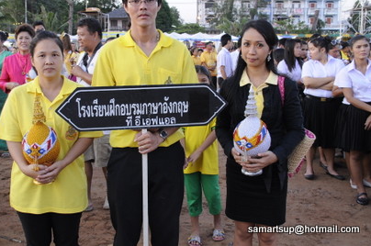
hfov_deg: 43.9
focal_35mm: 45
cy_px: 101
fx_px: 459
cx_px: 154
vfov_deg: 30.0
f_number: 5.6
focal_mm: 25
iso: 500
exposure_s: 1/40
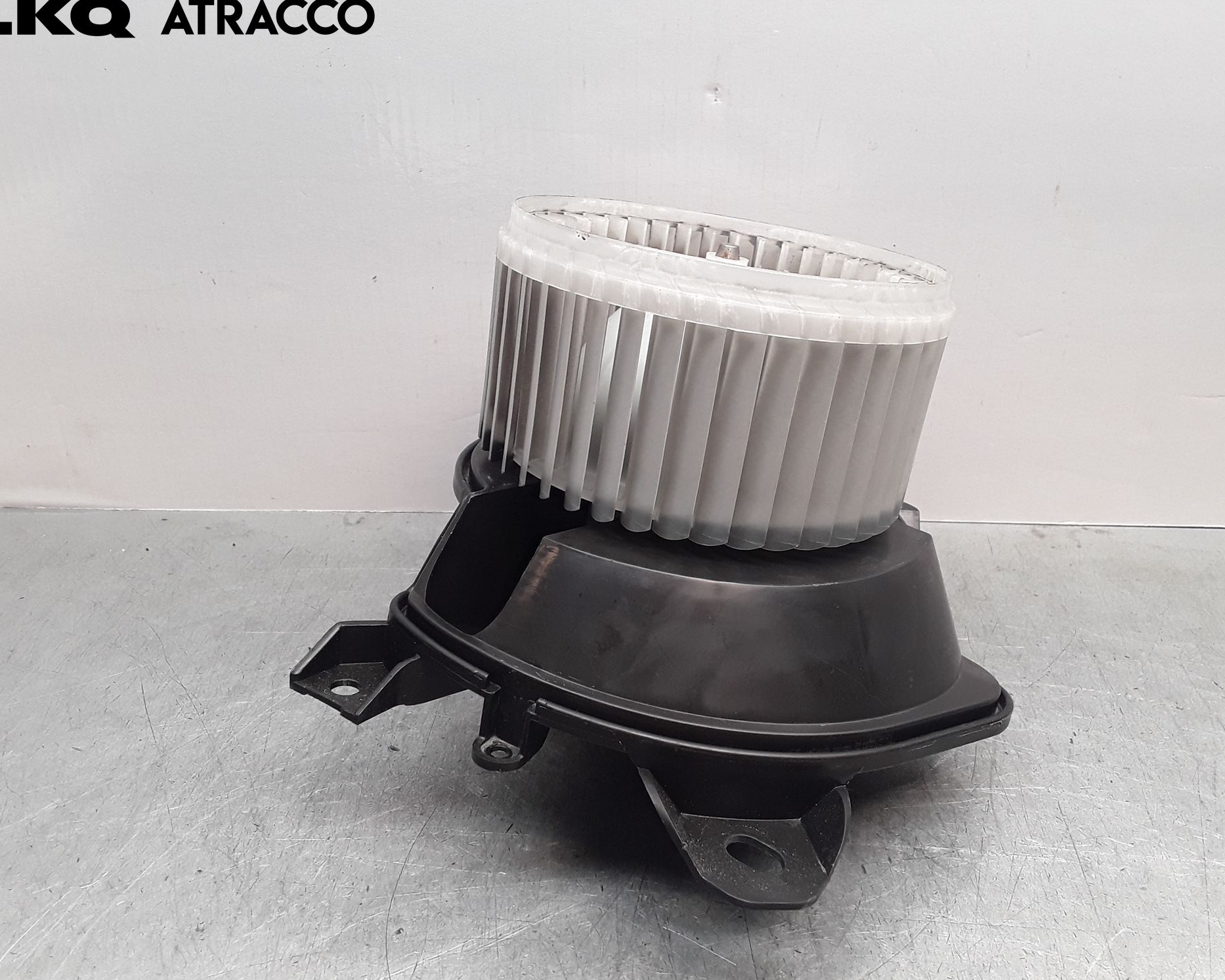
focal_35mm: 30
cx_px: 643
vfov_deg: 48.5
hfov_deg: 58.7
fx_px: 1088
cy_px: 500
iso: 50
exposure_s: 1/50
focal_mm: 2.91
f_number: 1.9
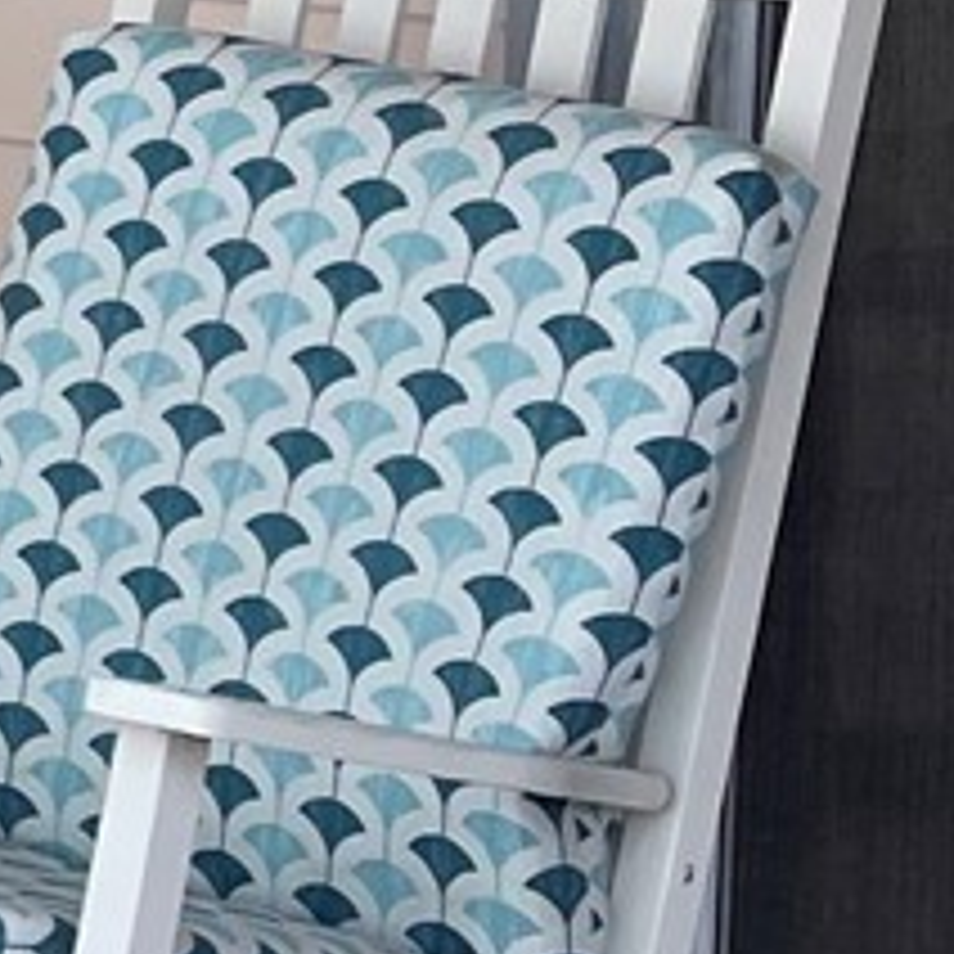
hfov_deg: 8.7
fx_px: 5207
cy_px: 86
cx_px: -1912
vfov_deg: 10.4
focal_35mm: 167
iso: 32
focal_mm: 5.1
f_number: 1.6
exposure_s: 1/1020
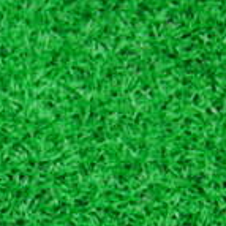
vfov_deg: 11.8
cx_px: -239
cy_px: 226
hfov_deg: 10.8
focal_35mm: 146
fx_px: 1078
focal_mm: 6.42
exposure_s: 1/25
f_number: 3.6
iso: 400
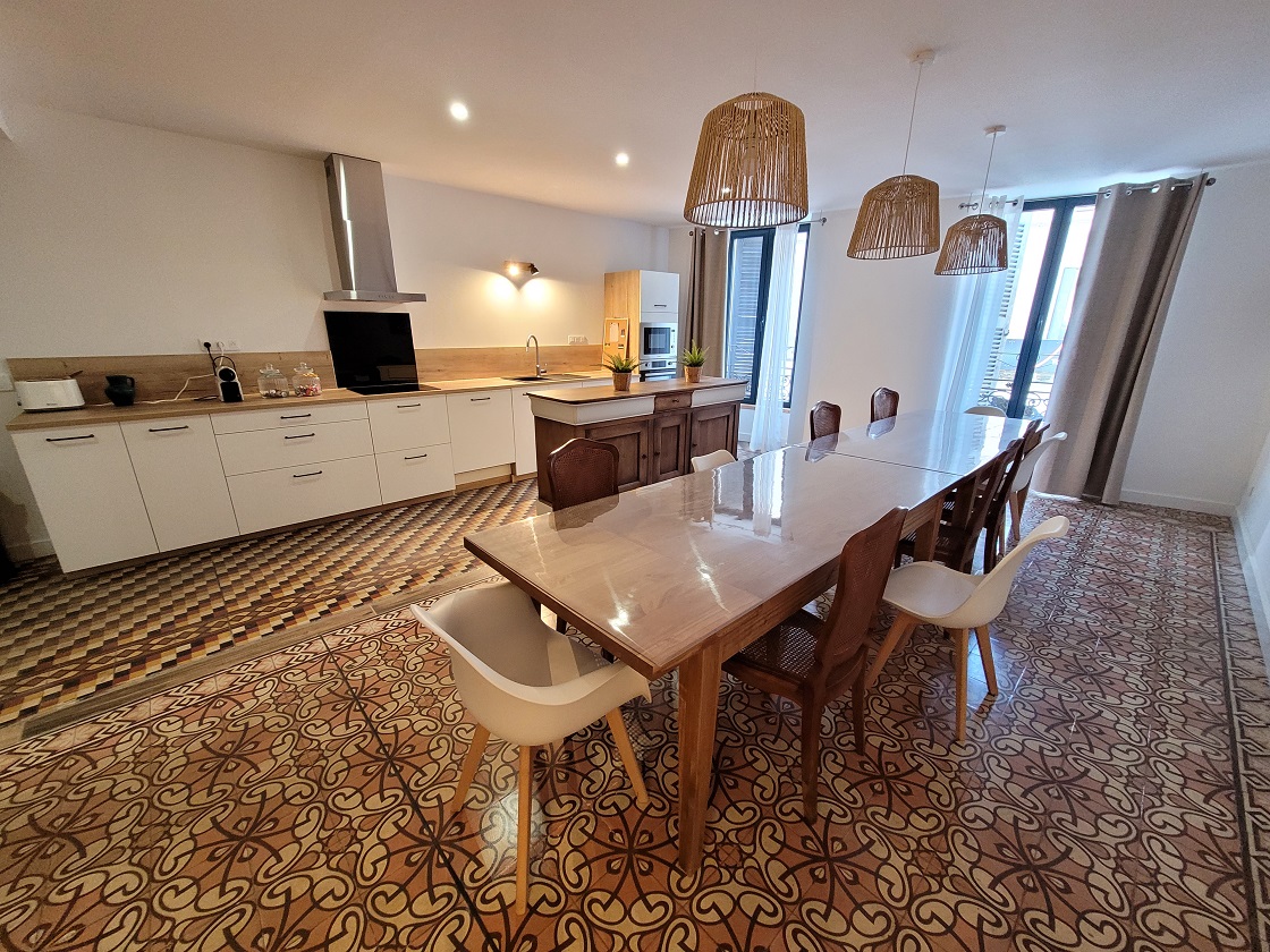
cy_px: 476
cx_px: 635
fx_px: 477
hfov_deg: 106.2
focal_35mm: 13
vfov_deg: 89.9
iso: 400
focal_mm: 1.74
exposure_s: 1/33
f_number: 2.2
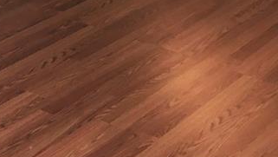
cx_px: 127
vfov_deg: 9.8
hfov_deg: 18.1
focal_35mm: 118
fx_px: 870
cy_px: -121
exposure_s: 1/30
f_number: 2.2
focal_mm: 4.15
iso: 64
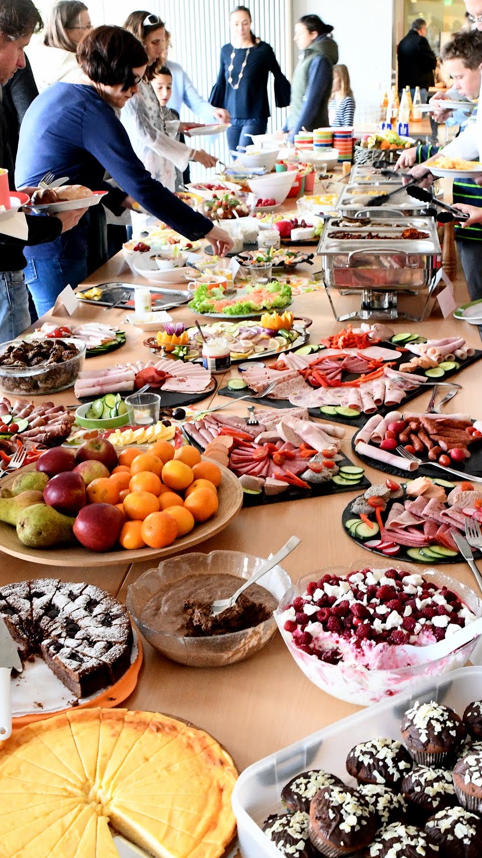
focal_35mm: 42
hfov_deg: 28.3
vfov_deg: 48.3
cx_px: 283
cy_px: 448
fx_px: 955
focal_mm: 24
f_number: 8
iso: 7200
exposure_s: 1/40
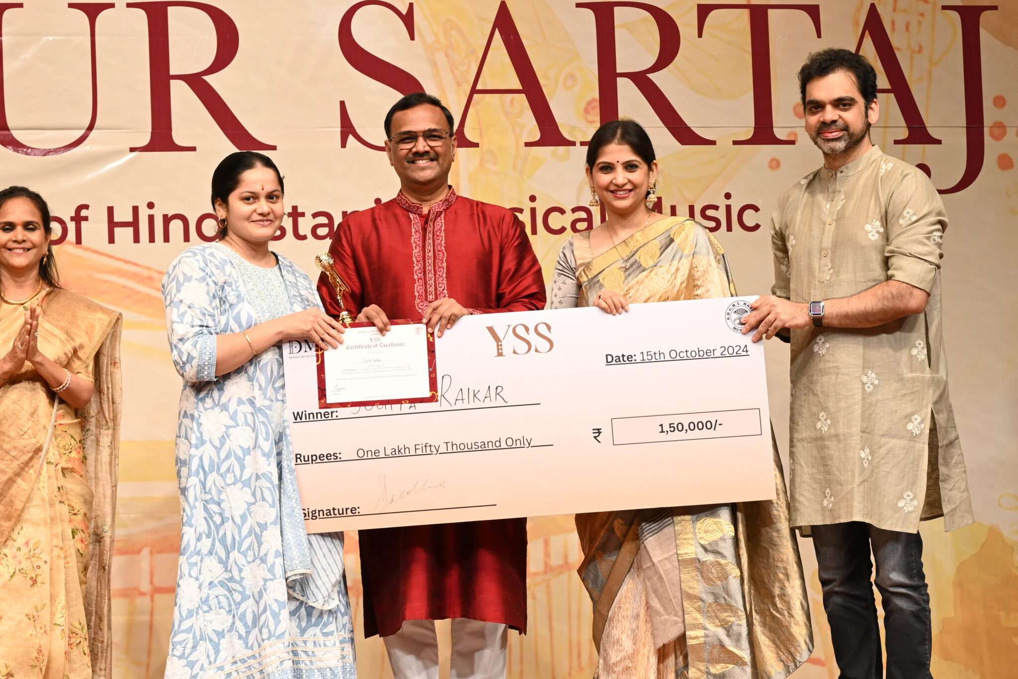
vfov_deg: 14.2
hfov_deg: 21.2
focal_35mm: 96
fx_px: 2714
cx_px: 509
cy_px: 340
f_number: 6.3
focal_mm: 64
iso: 800
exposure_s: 1/80
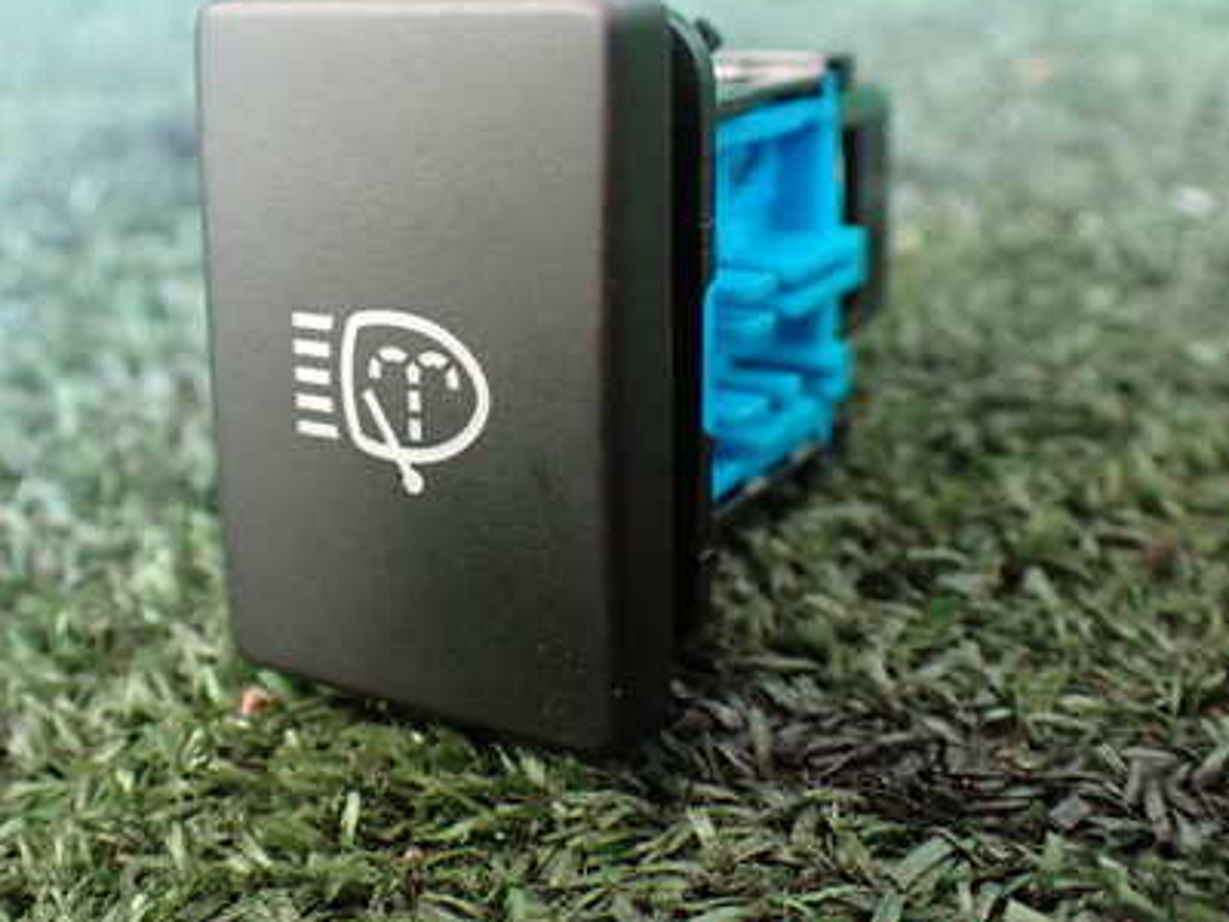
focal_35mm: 45
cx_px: 476
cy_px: 307
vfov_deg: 31.9
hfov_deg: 41.8
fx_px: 1598
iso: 800
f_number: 2.3
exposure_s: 1/60
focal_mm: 5.4
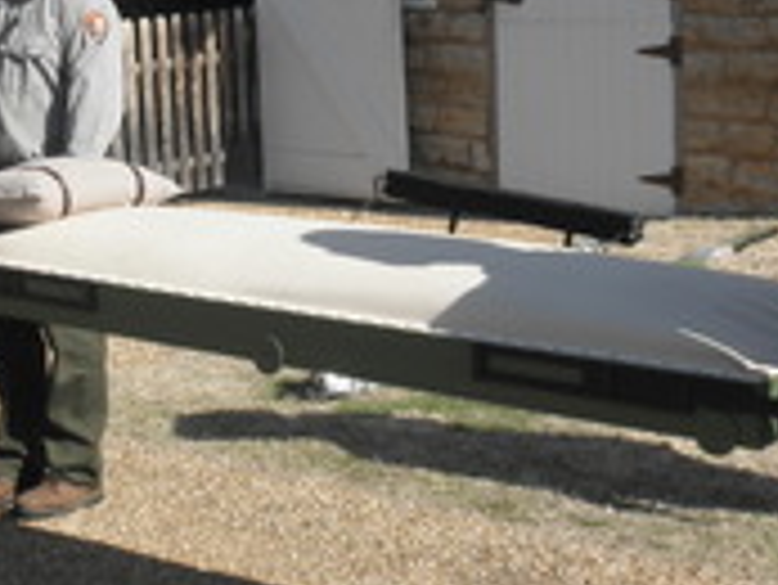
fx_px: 1822
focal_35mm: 81
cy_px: 110
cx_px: 310
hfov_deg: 24.1
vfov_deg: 18.1
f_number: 8.5
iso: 64
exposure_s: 1/125
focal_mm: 5
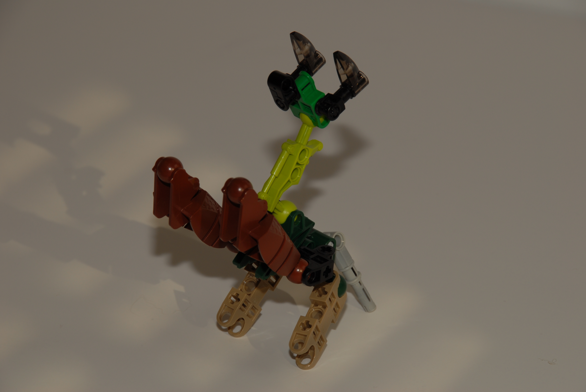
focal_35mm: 300
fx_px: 4889
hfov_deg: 6.9
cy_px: 196
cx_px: 293
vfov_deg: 4.6
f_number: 11
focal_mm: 200
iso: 100
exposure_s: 1/60
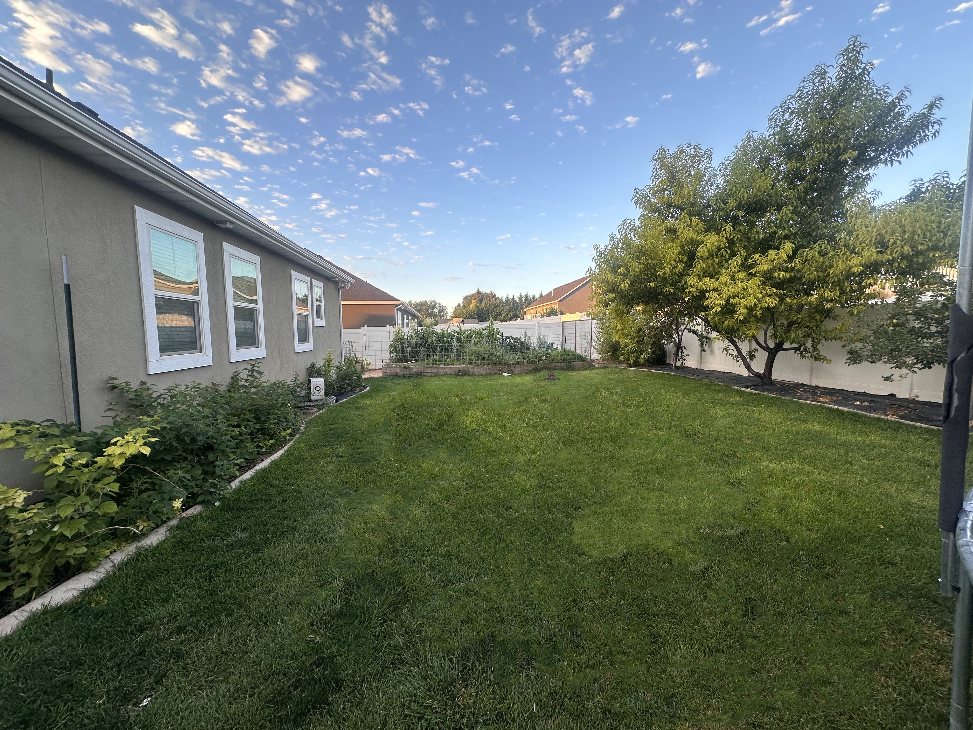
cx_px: 486
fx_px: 394
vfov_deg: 85.7
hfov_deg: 102.1
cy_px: 365
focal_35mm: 14
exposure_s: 1/106
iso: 40
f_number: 2.2
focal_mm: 2.22
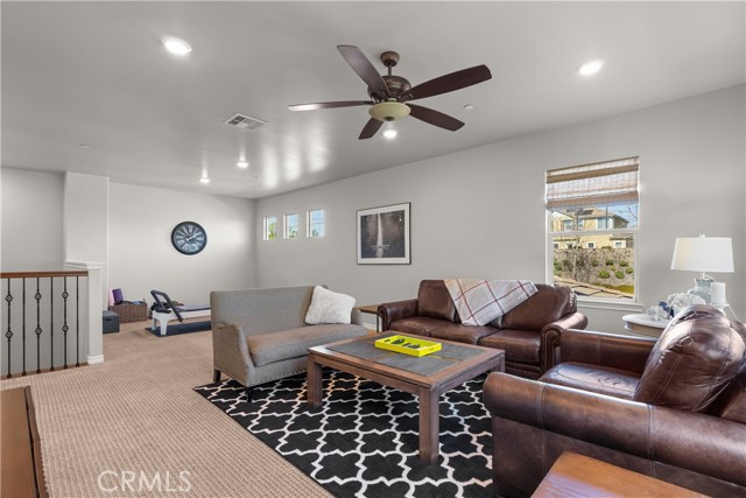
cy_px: 249
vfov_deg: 73.8
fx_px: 332
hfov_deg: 96.7
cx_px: 373
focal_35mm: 16
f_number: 8
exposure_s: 1/8
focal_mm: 16
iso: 2000
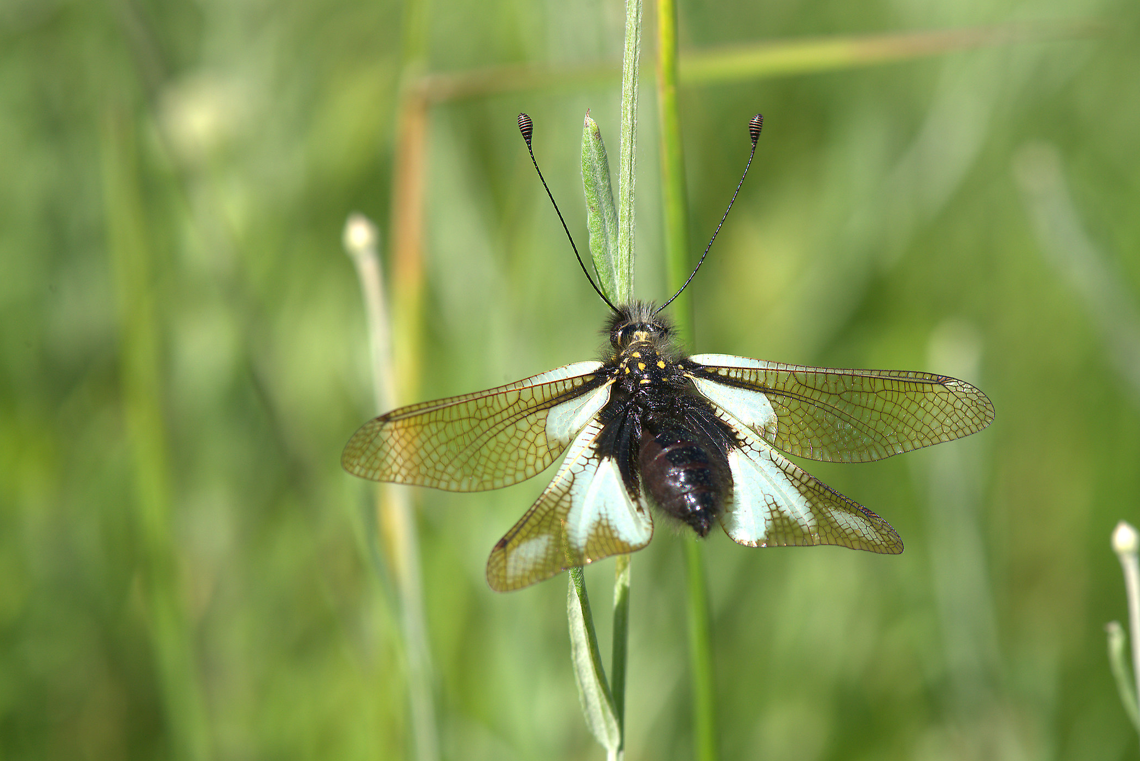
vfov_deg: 11.3
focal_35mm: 121
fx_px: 3832
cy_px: 360
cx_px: 603
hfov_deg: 16.9
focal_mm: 105
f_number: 13
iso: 200
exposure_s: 1/320
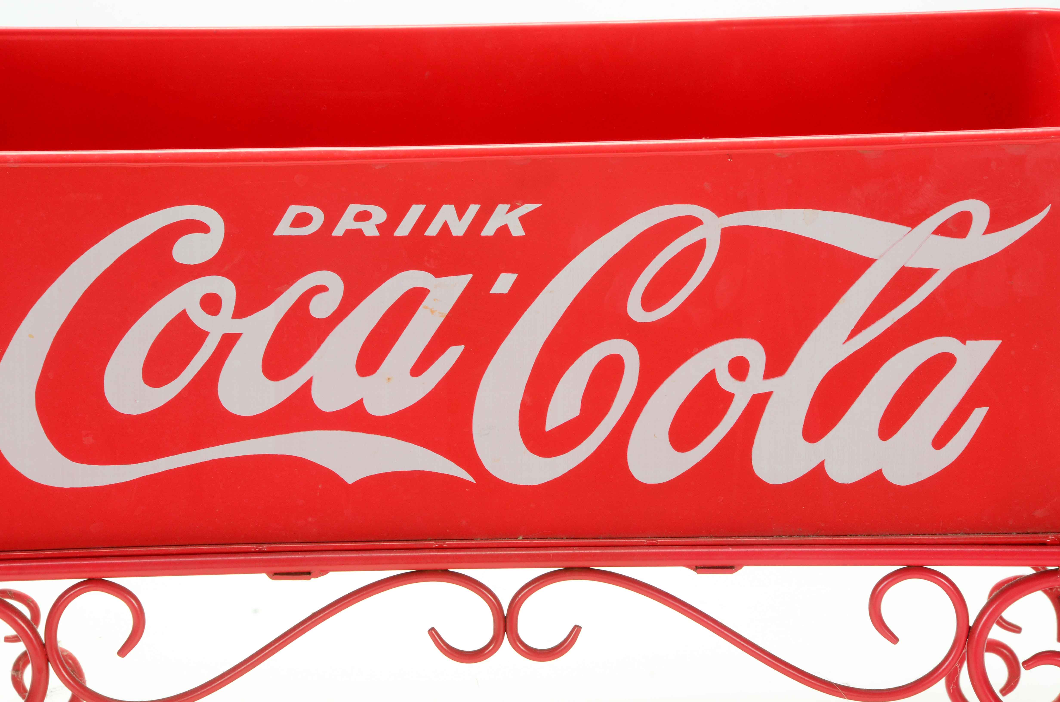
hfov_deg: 15.2
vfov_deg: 10.1
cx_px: 530
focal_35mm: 135
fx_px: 3967
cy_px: 351
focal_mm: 90
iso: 400
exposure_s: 1/160
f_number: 18
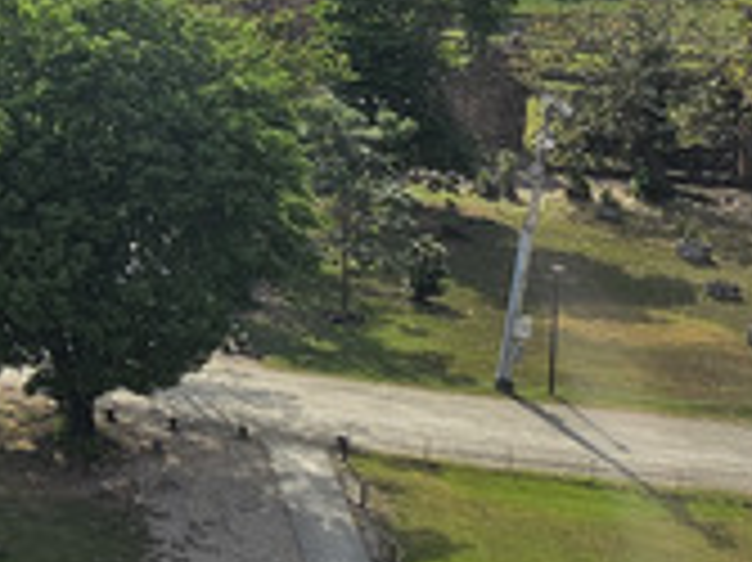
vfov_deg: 13.0
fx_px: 2388
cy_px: -139
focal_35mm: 110
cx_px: -811
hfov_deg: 14.4
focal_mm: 6.3
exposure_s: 1/992
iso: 10
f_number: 1.7
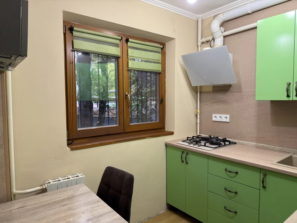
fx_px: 206
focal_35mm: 24
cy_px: 112
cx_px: 148
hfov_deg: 71.6
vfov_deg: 56.8
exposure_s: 1/100
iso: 200
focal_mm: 6.76
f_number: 1.78
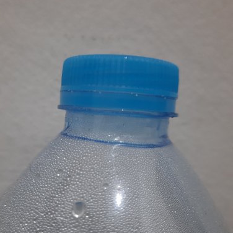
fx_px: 274
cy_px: 130
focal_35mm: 36
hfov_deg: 45.8
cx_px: 95
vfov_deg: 46.0
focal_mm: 4.6
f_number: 2
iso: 640
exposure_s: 1/25
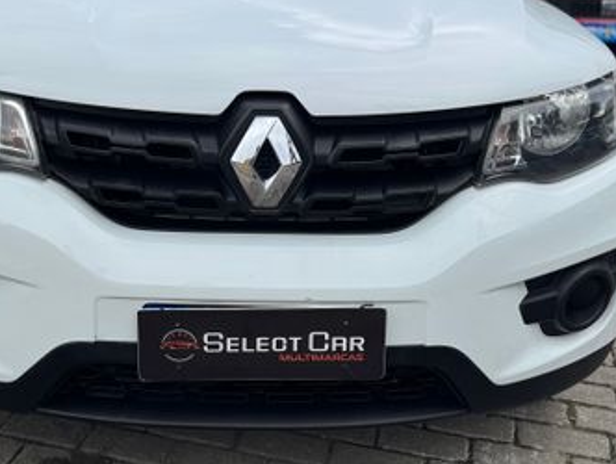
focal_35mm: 34
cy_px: 143
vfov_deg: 41.2
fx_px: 606
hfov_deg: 53.4
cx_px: 239
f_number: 1.78
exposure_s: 1/2041
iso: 80
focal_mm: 6.76
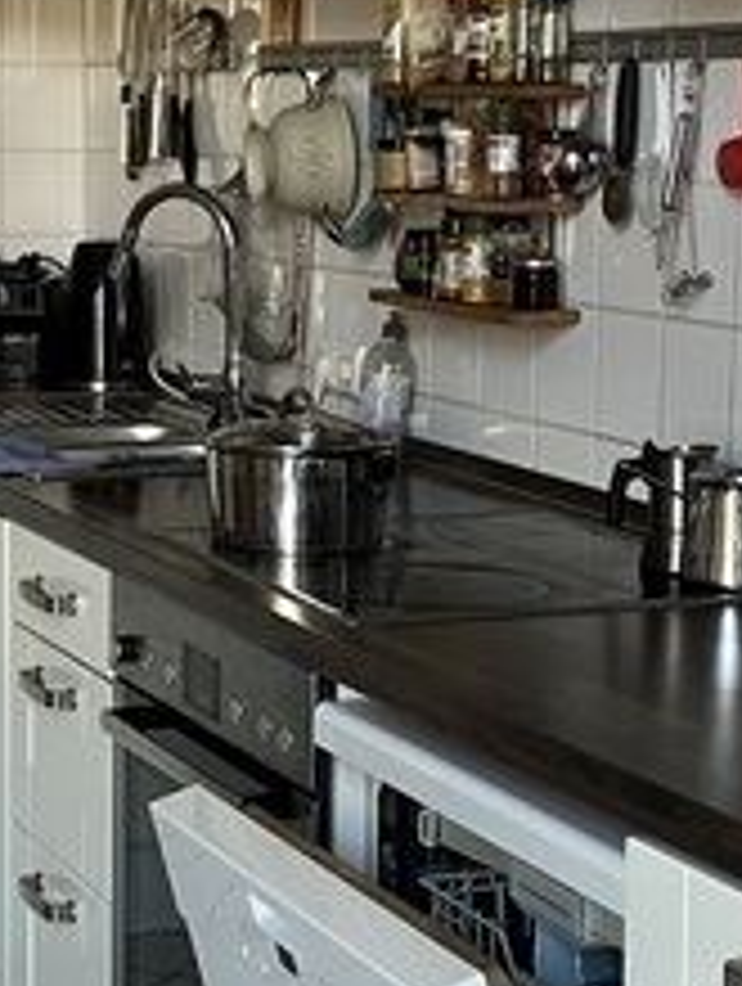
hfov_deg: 15.1
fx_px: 2793
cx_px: 189
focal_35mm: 98
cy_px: 509
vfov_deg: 20.0
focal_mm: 3.99
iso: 100
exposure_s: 1/60
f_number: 1.8
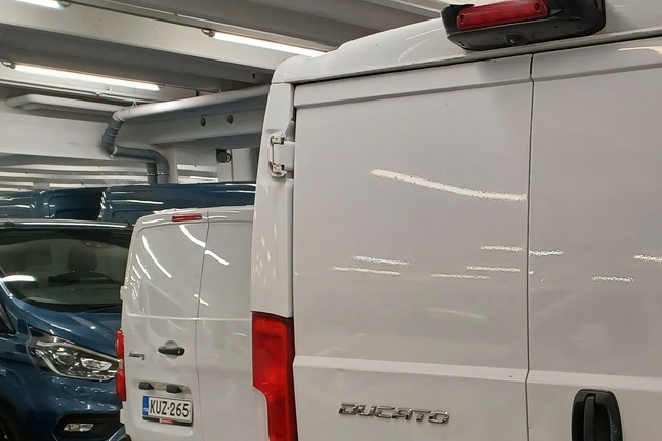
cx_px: 699
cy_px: 388
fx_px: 1066
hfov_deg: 31.3
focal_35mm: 58
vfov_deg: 22.8
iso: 200
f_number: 1.8
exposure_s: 1/50
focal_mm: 4.6
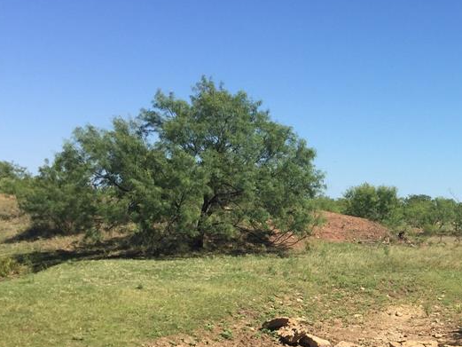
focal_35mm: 57
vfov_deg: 25.4
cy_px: 257
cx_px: 445
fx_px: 761
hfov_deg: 31.6
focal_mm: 4.15
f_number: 2.2
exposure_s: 1/1980
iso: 32
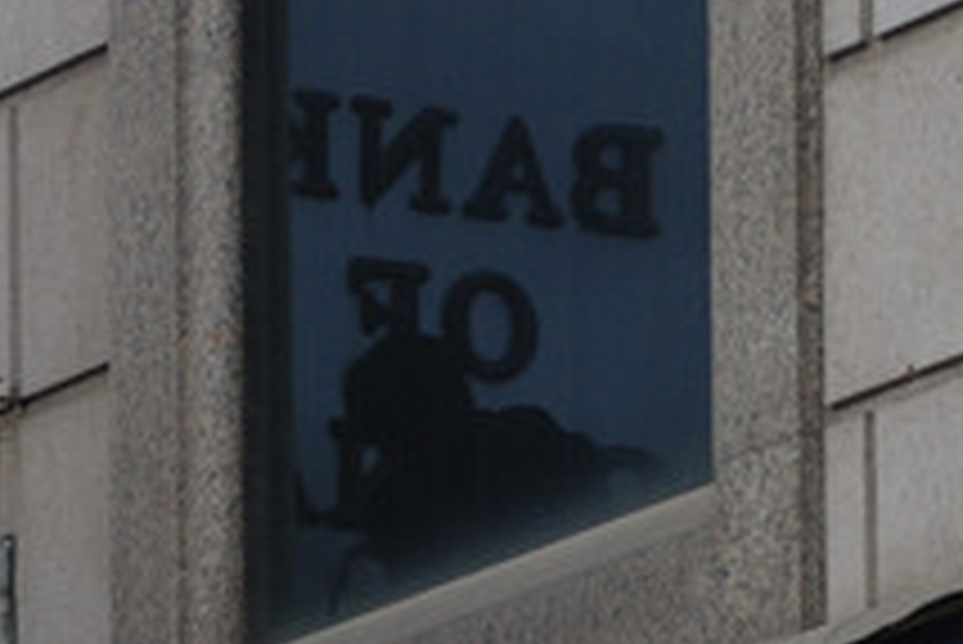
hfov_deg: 3.9
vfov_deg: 2.6
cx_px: 572
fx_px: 14263
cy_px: 739
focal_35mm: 533
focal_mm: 95
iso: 250
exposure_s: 1/160
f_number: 5.3
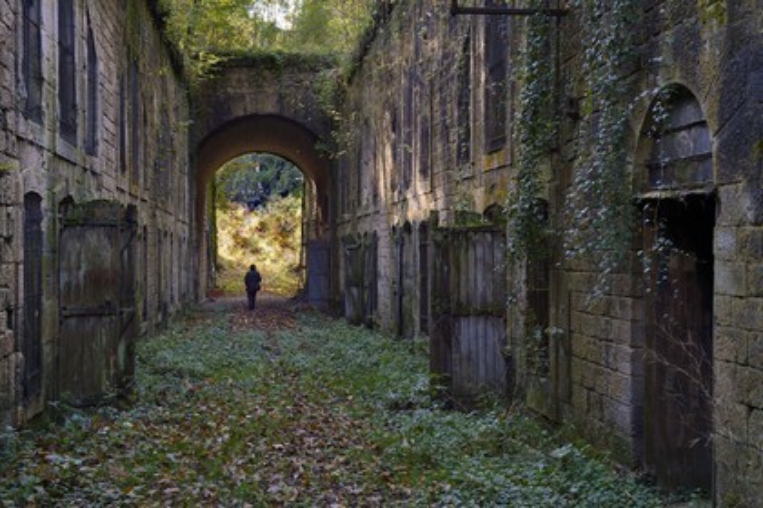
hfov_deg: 38.2
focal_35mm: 52
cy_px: 254
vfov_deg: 26.0
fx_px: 1102
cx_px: 382
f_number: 6.3
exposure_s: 1/60
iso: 400
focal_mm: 52
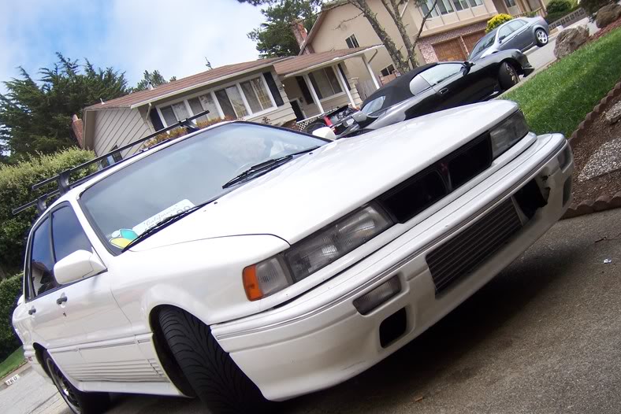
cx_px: 309
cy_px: 235
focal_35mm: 38
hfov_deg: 50.7
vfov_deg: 35.0
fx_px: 656
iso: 80
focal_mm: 6.2
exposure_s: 1/800
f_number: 2.8
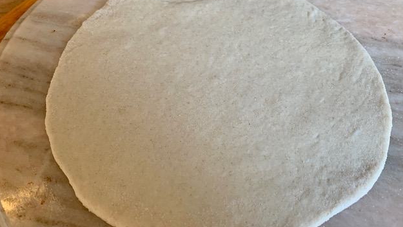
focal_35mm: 29
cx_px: 202
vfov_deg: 40.2
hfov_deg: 66.1
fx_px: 310
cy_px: 114
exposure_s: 1/79
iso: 100
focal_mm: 4.25
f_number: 1.8
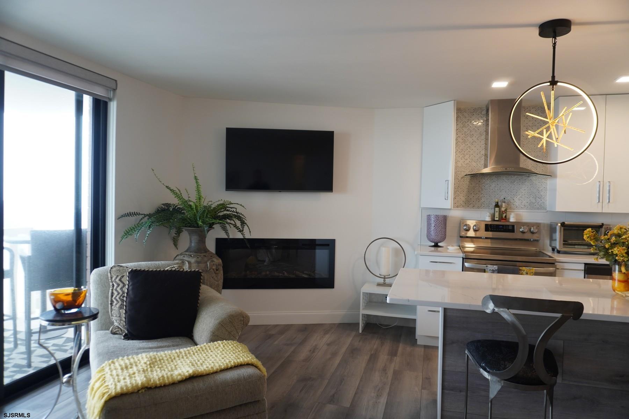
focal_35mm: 24
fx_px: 419
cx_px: 314
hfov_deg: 73.7
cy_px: 210
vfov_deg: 53.1
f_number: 4
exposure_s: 1/60
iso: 250
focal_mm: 16
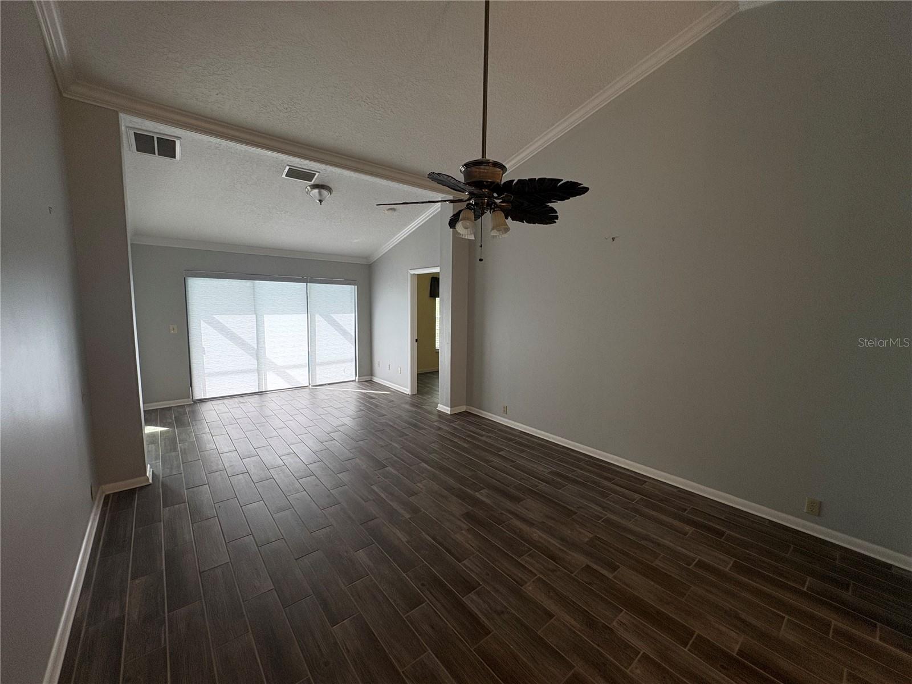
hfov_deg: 102.1
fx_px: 369
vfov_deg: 85.7
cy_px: 342
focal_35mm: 14
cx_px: 456
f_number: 2.2
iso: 125
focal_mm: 2.22
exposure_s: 1/120
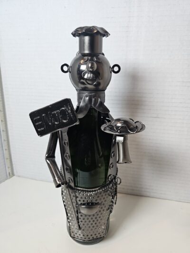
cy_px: 126
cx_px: 95
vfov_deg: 73.9
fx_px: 168
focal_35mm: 23
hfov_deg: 58.9
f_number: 1.7
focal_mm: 6.3
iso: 160
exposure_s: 1/120
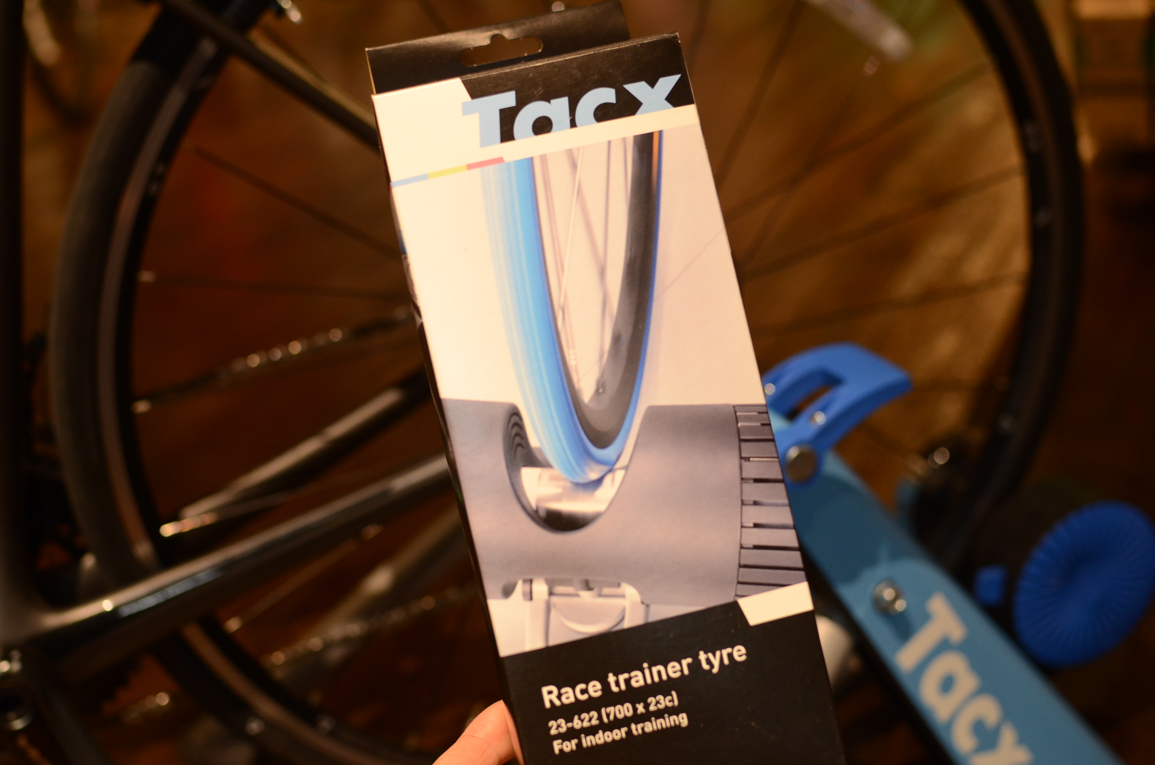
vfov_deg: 25.6
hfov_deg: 37.9
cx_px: 578
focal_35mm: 52
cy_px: 382
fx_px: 1681
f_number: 3.5
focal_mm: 35
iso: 640
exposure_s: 1/50
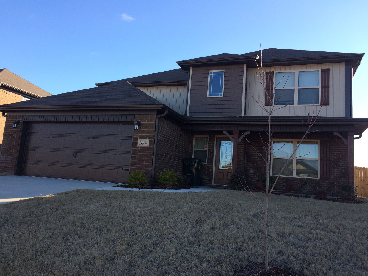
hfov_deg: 61.7
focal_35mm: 29
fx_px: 308
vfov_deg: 48.2
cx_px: 184
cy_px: 138
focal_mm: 4.15
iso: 32
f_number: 2.2
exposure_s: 1/707
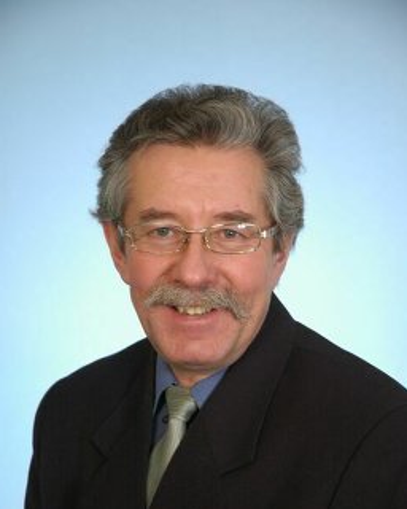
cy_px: 307
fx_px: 1807
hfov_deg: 12.9
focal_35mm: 120
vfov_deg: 16.0
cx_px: 203
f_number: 4.5
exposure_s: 1/80
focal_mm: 70
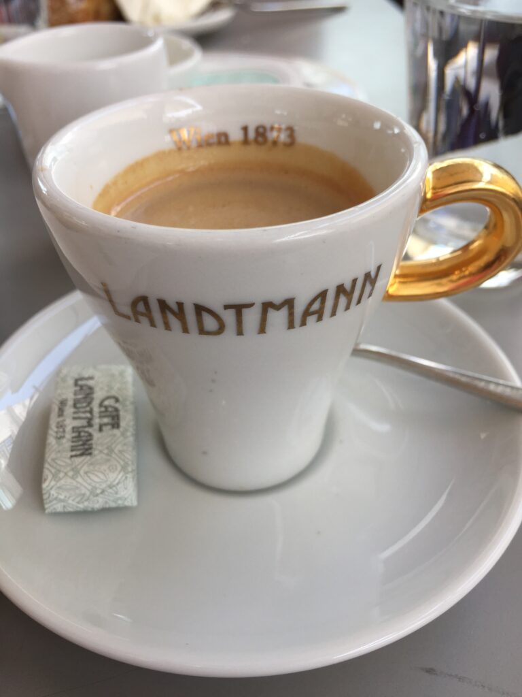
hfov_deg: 48.2
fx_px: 583
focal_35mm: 29
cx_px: 261
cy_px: 348
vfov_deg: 61.7
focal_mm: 4.15
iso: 32
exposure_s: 1/182
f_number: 2.2
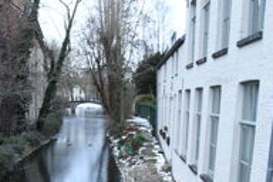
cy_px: 160
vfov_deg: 26.2
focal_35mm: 50
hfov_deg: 39.0
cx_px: 84
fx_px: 379
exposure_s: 1/60
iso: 2500
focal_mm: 16
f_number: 5
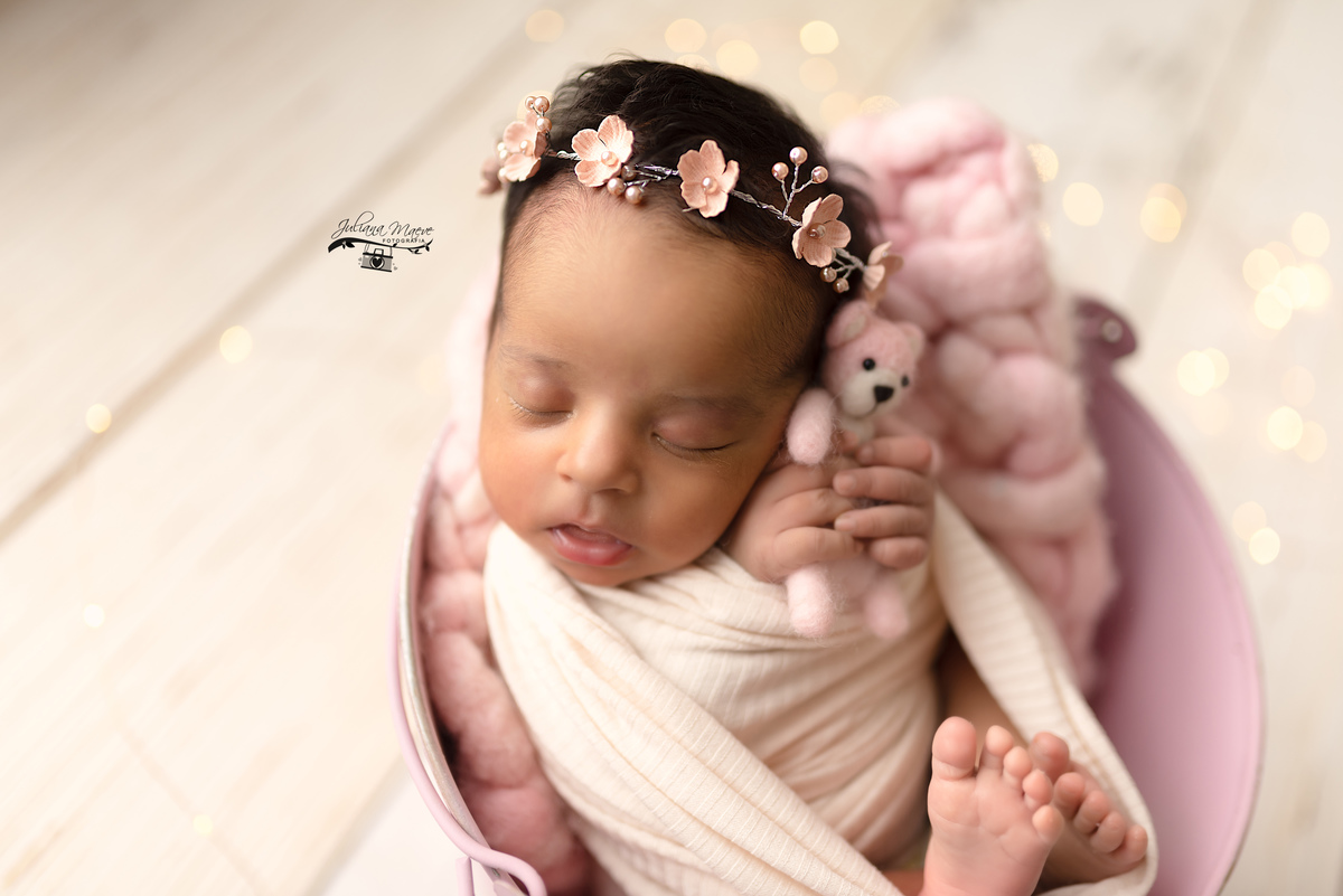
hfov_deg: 54.4
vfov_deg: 37.9
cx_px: 672
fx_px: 1306
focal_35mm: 35
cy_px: 448
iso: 125
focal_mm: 35
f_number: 1.4
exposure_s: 1/250
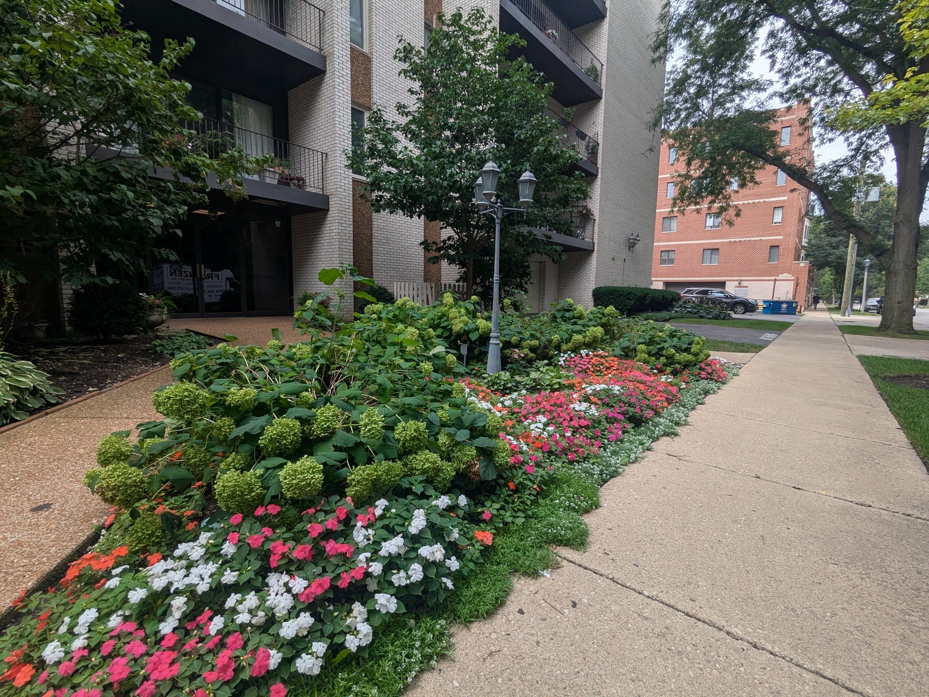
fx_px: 429
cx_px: 464
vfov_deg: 78.1
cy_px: 348
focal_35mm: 16
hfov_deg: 94.5
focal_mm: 2.35
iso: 63
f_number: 2.2
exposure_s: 1/1318
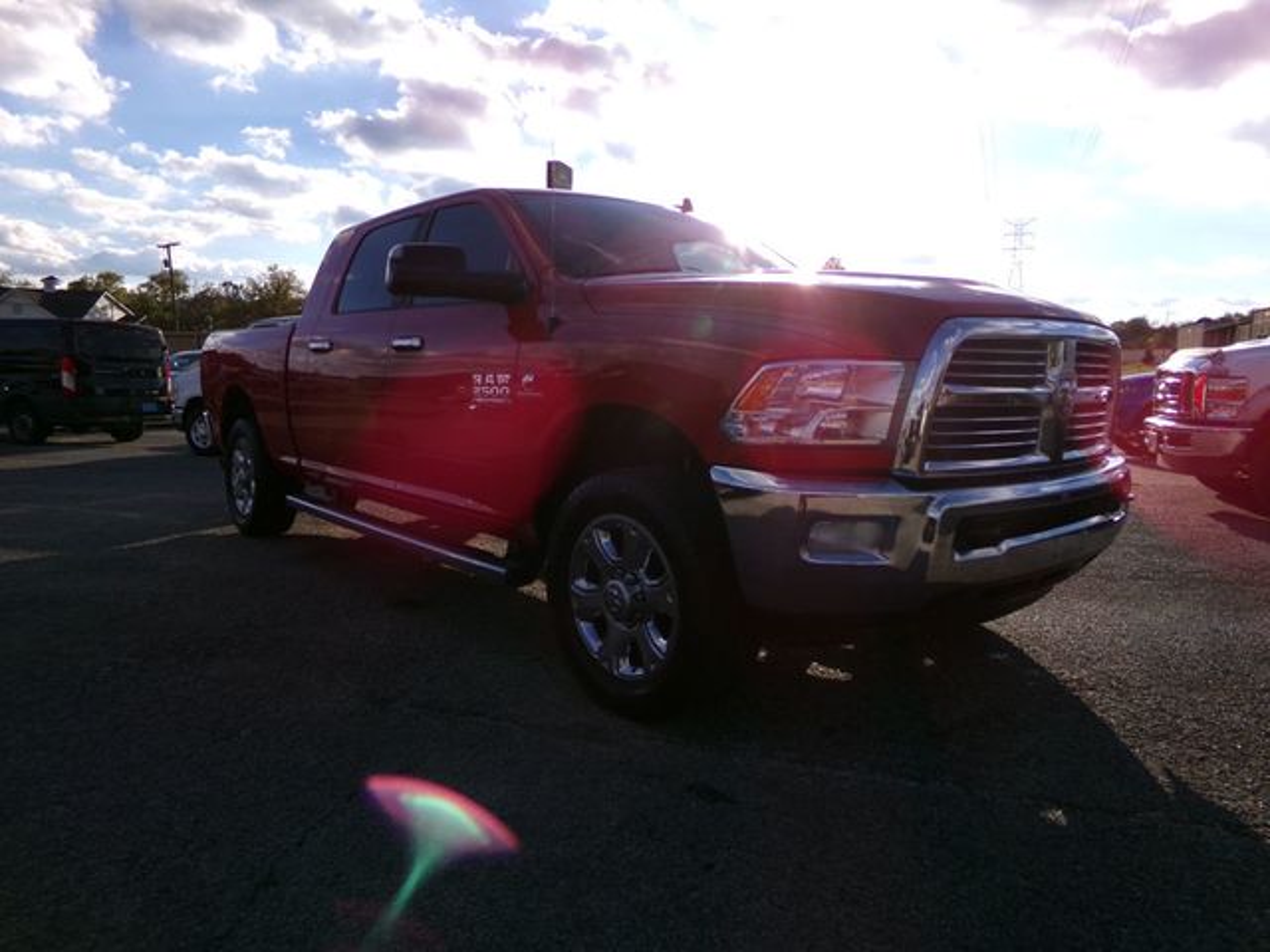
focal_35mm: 24
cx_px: 635
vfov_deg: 56.8
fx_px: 881
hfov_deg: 71.6
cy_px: 476
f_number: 3.7
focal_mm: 4.3
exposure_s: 1/800
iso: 100
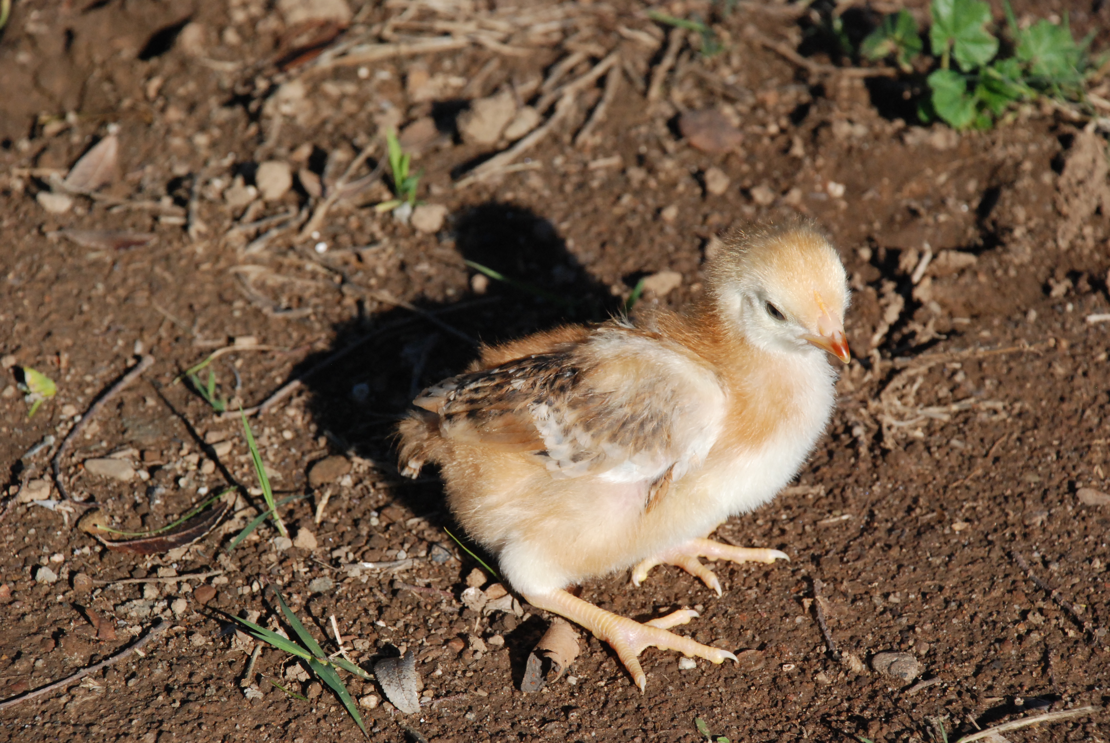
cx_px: 555
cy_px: 372
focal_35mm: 168
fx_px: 5186
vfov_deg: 8.2
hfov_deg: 12.2
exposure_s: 1/1250
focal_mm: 112
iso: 800
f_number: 9
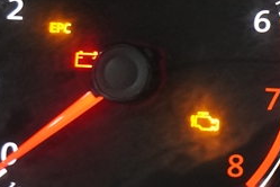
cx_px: 463
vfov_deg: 9.2
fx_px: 1151
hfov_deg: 12.9
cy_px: 31
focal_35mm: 148
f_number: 2.8
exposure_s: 1/60
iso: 2500
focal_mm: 24
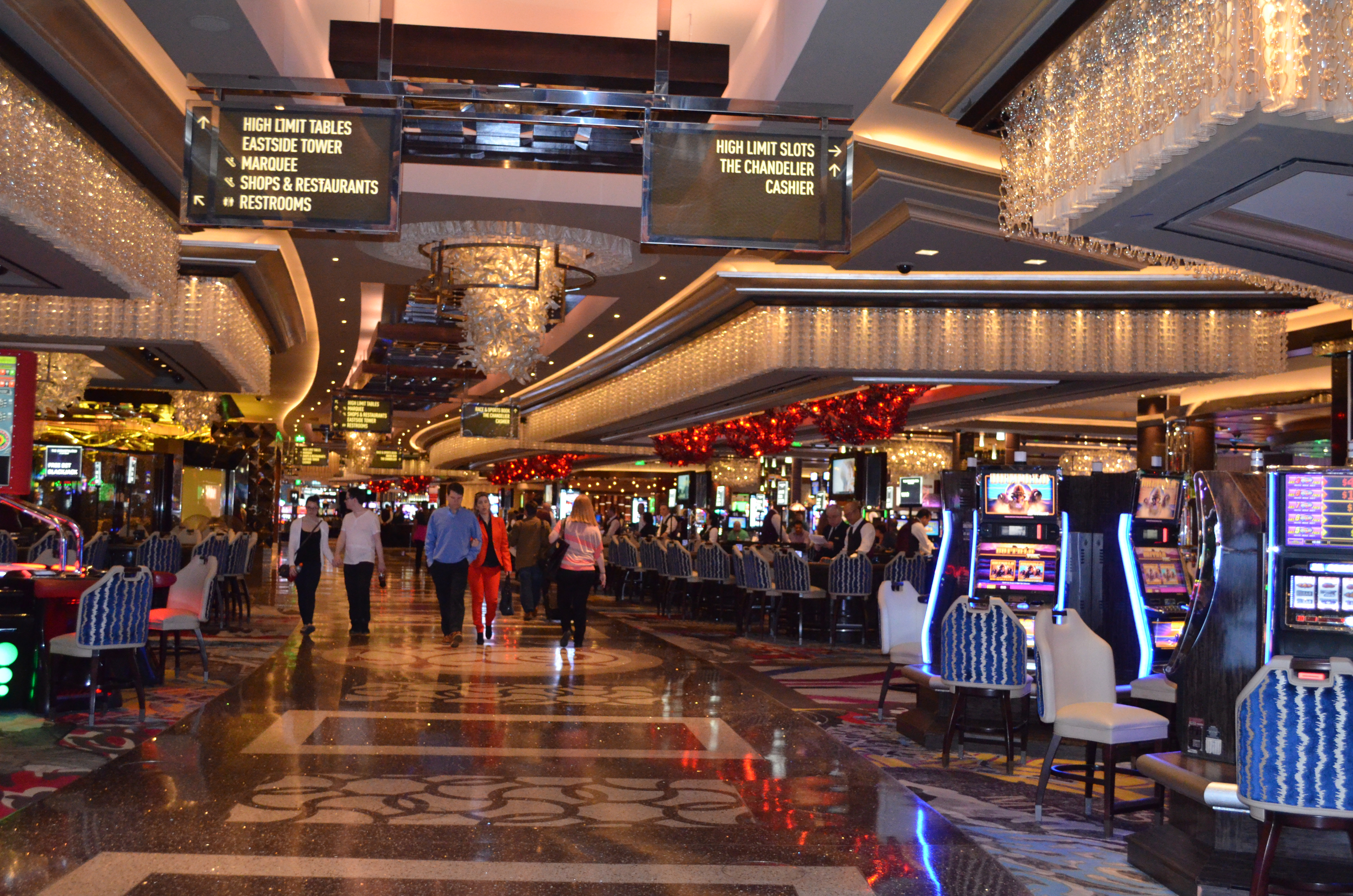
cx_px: 676
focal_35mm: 36
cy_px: 448
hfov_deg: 53.2
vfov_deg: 36.7
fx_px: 1350
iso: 3200
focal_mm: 24
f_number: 4
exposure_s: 1/60
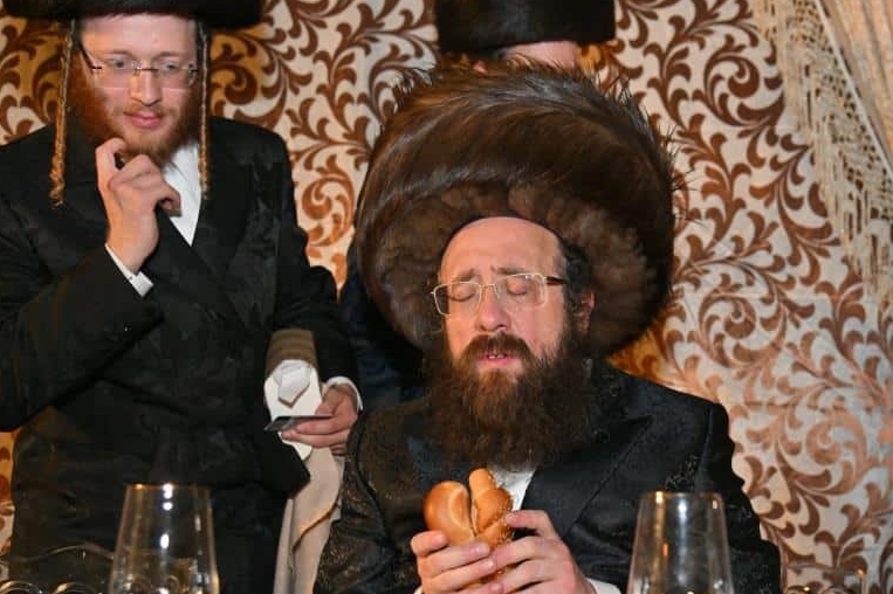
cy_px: 356
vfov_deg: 28.6
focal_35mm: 47
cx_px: 544
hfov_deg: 41.7
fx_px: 1165
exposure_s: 1/200
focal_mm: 35
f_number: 4
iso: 400
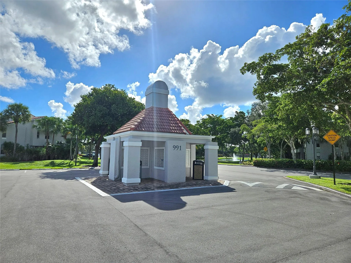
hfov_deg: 73.9
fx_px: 233
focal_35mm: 23
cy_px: 132
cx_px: 176
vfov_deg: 58.9
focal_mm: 5.4
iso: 25
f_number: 1.8
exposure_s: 1/5000
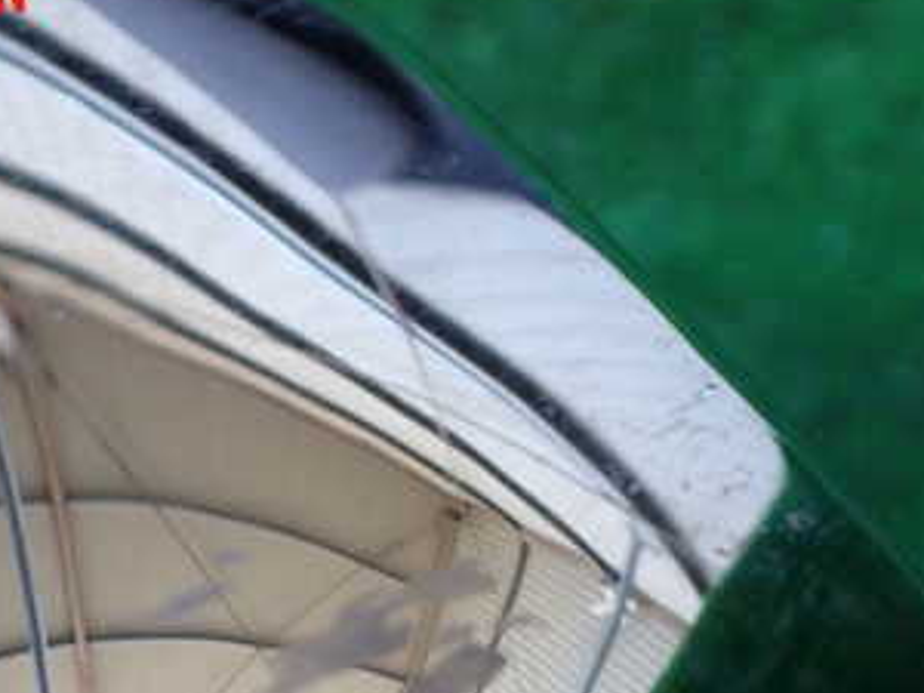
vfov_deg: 23.6
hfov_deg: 32.1
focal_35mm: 60
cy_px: 647
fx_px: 1602
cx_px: 391
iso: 320
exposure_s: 1/125
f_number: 2.3
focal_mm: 5.4
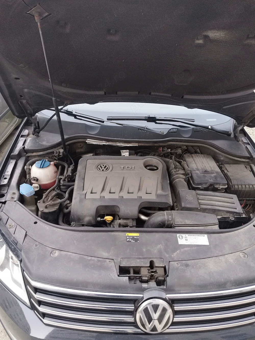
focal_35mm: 26
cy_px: 170
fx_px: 255
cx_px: 128
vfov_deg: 67.3
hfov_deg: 53.0
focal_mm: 6.24
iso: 291
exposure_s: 1/100
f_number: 1.8
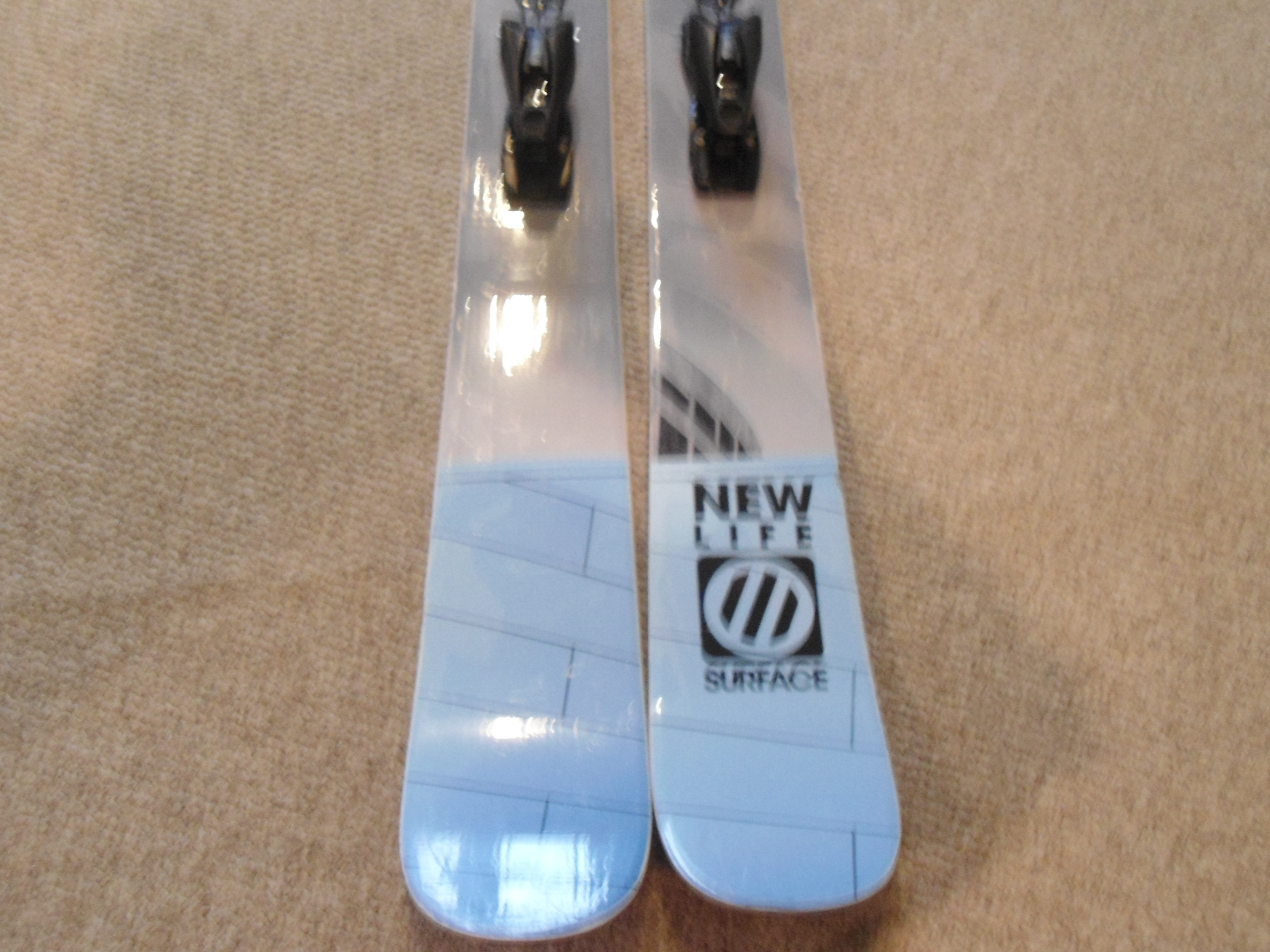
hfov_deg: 50.1
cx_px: 635
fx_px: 1357
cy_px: 476
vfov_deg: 38.7
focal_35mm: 37
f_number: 3.2
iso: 400
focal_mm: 6.7
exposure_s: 1/10
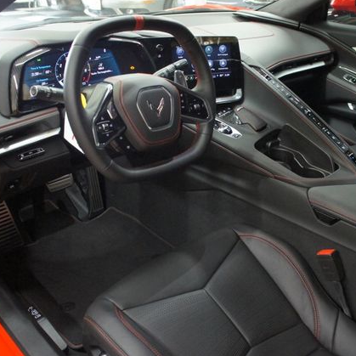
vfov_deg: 47.2
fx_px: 407
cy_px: 178
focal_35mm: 35
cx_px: 232
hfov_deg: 46.6
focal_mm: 18
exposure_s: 1/40
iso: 3200
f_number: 4.5
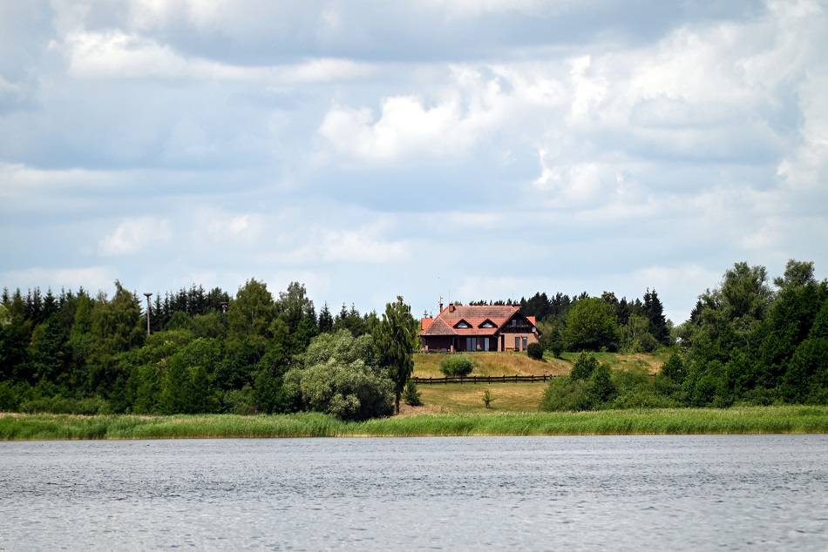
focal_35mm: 300
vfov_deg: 4.6
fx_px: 6902
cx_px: 414
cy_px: 276
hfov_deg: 6.9
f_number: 5.6
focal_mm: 300
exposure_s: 1/1000
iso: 125
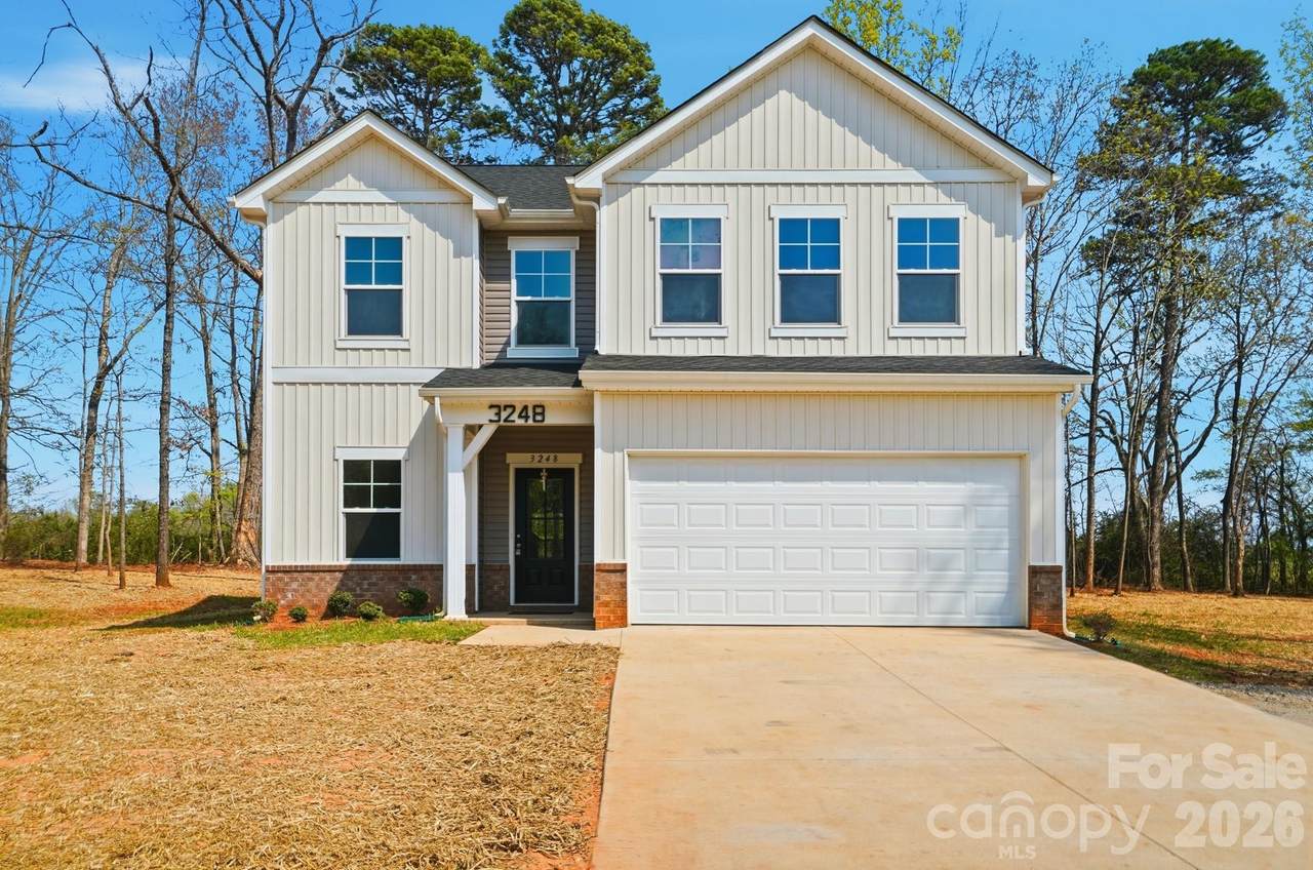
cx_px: 656
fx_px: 983
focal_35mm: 27
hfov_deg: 67.5
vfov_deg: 47.7
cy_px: 435
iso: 100
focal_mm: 18
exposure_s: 1/4000
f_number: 5
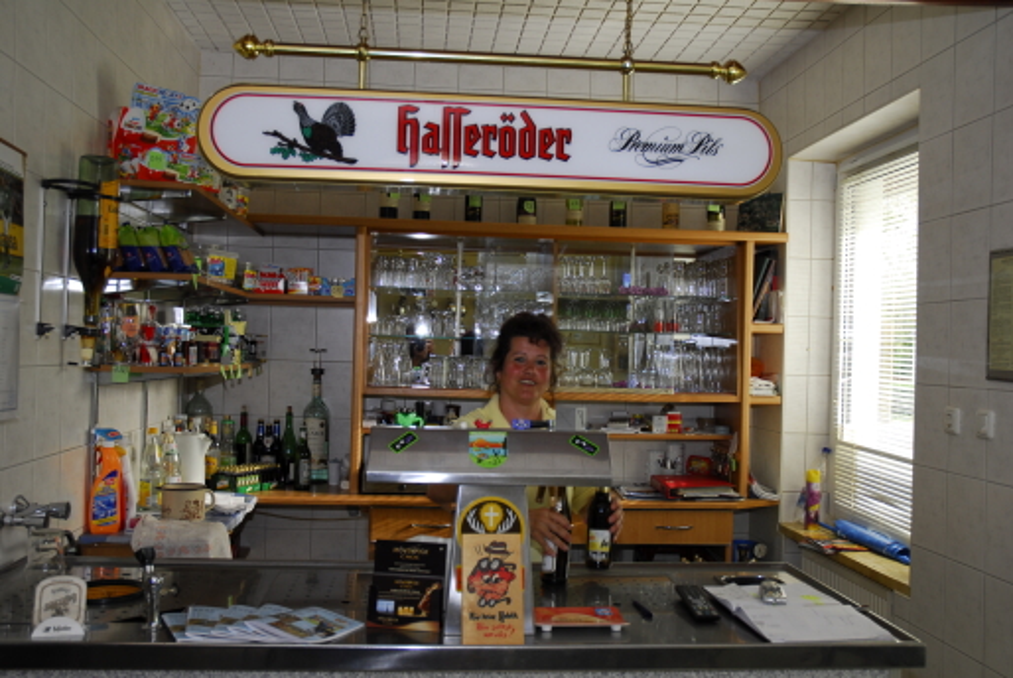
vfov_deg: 37.0
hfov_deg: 53.1
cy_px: 339
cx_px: 506
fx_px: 1014
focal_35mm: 36
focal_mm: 24
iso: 200
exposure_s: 1/60
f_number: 5
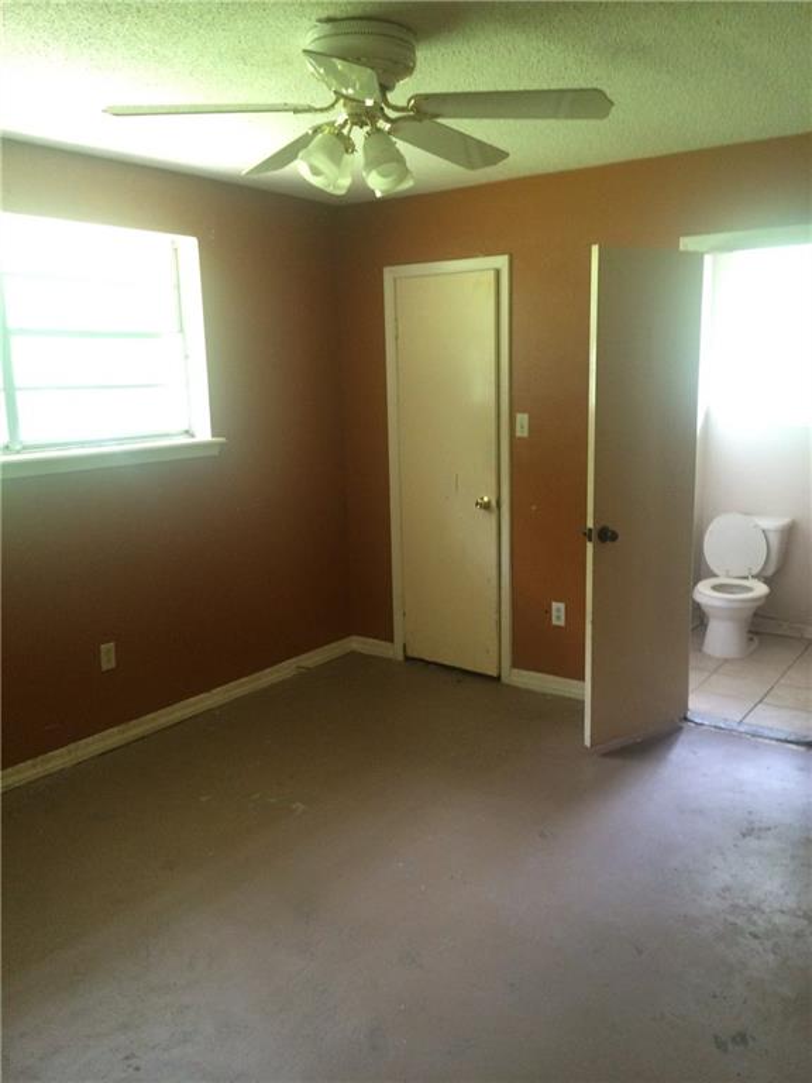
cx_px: 406
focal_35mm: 29
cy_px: 542
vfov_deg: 61.7
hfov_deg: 48.2
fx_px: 907
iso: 200
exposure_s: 1/30
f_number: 2.2
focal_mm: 4.15
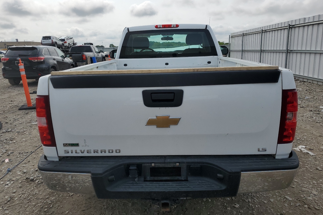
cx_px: 162
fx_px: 251
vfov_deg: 46.4
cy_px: 104
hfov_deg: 65.5
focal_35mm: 28
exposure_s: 1/10000
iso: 50
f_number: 1.5
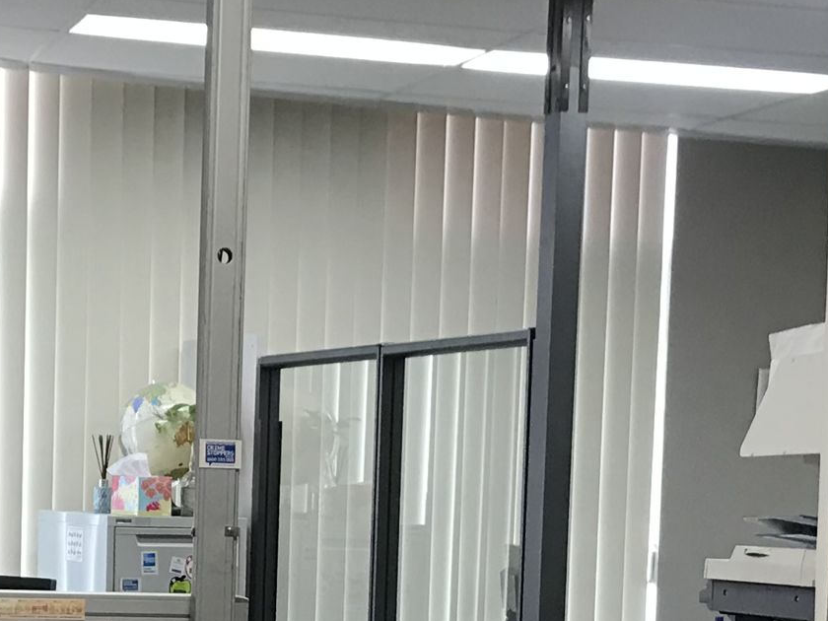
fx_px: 2392
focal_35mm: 100
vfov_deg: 14.5
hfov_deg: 19.6
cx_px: 313
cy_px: 678
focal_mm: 3.99
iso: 32
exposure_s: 1/25
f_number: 1.8
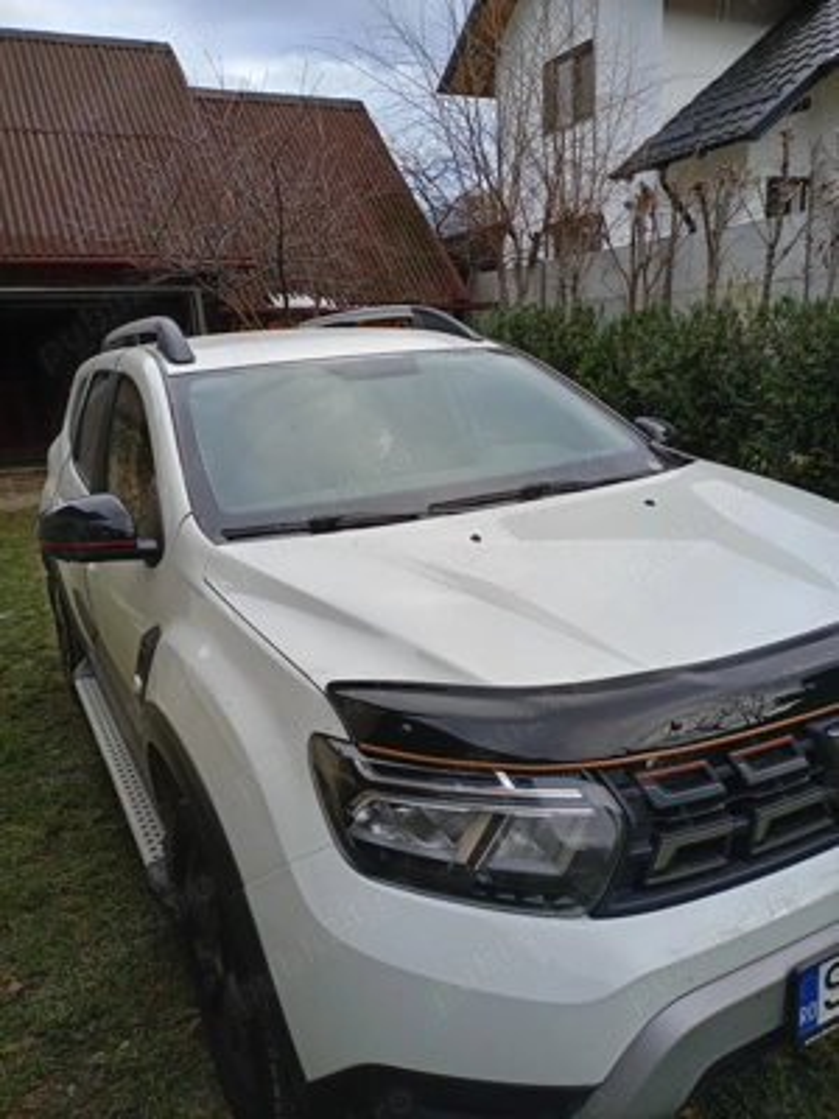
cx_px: 420
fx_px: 840
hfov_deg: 53.1
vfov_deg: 67.3
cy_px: 560
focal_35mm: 26
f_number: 1.8
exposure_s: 1/146
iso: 100
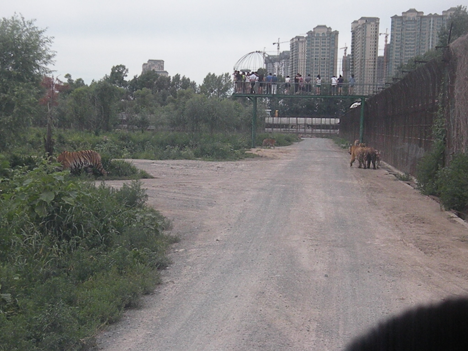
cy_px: 176
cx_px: 234
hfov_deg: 26.0
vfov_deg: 19.6
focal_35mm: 75
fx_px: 1014
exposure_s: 1/2833
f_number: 4.5
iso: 640
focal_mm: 13.4
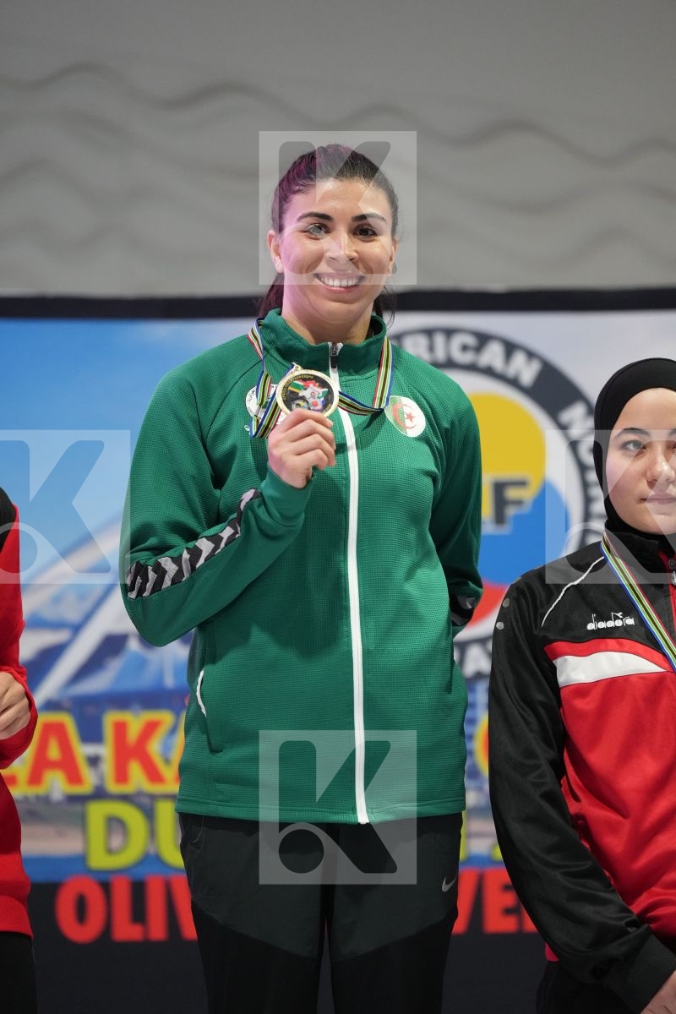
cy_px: 507
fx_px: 5633
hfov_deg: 6.9
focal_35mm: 200
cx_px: 338
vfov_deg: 10.3
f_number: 2.8
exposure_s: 1/250
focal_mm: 200
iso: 4000
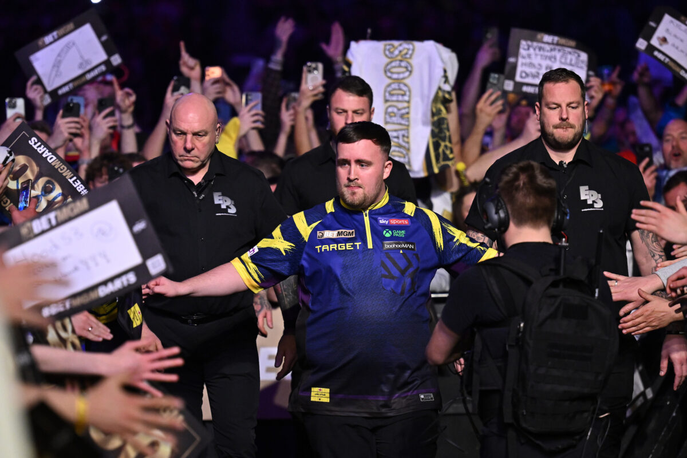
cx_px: 344
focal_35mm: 217
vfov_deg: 6.3
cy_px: 229
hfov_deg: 9.5
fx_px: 4141
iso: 2500
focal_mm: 145
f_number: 2.8
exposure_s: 1/400
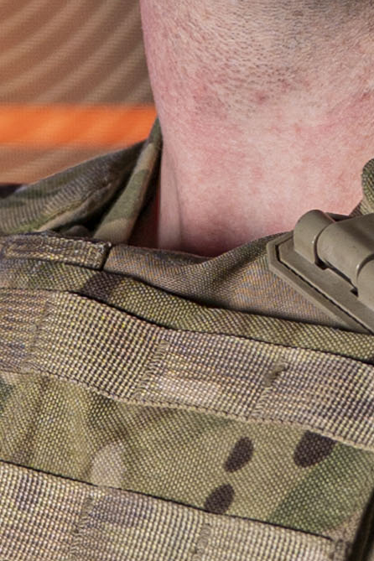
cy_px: -128
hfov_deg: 3.8
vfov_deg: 5.7
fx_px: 5594
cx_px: -13
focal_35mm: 359
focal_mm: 41
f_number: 2.8
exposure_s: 1/200
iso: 125
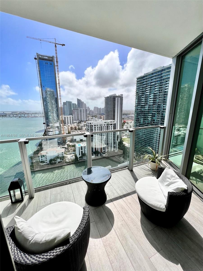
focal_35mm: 13
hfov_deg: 89.9
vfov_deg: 106.2
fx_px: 102
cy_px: 136
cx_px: 102
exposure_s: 1/4219
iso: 32
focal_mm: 1.57
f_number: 1.8
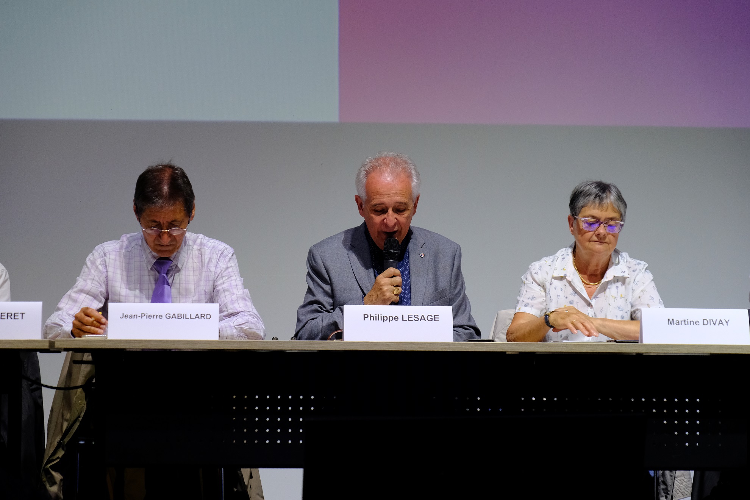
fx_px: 2333
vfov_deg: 12.2
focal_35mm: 112
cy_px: 250
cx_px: 375
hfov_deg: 18.3
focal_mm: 74.4
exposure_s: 1/180
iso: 1600
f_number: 5.3
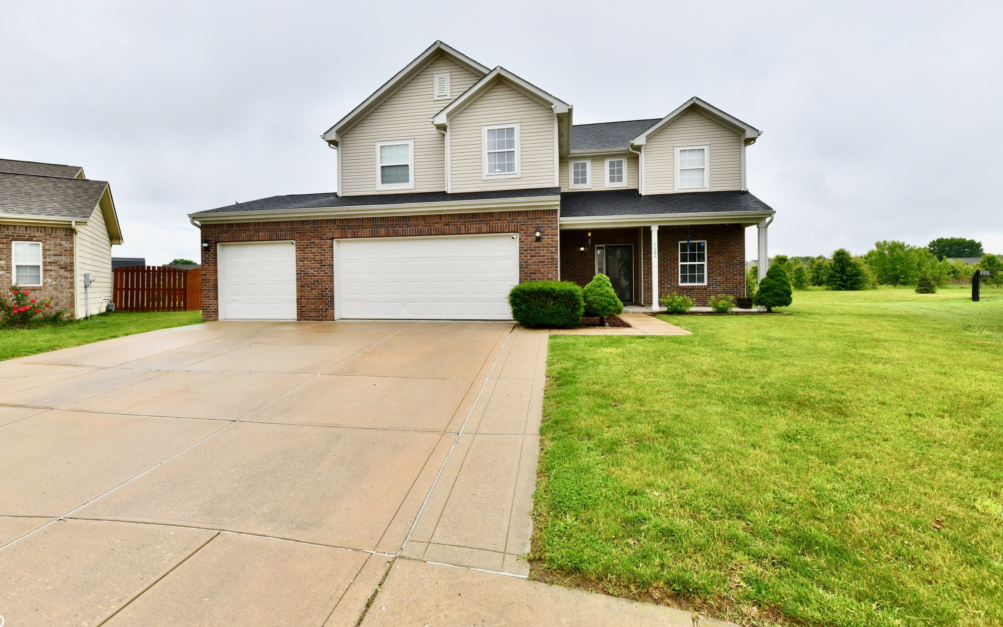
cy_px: 294
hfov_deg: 101.4
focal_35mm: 15
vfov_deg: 74.7
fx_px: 410
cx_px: 486
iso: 640
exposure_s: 1/640
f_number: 13
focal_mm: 14
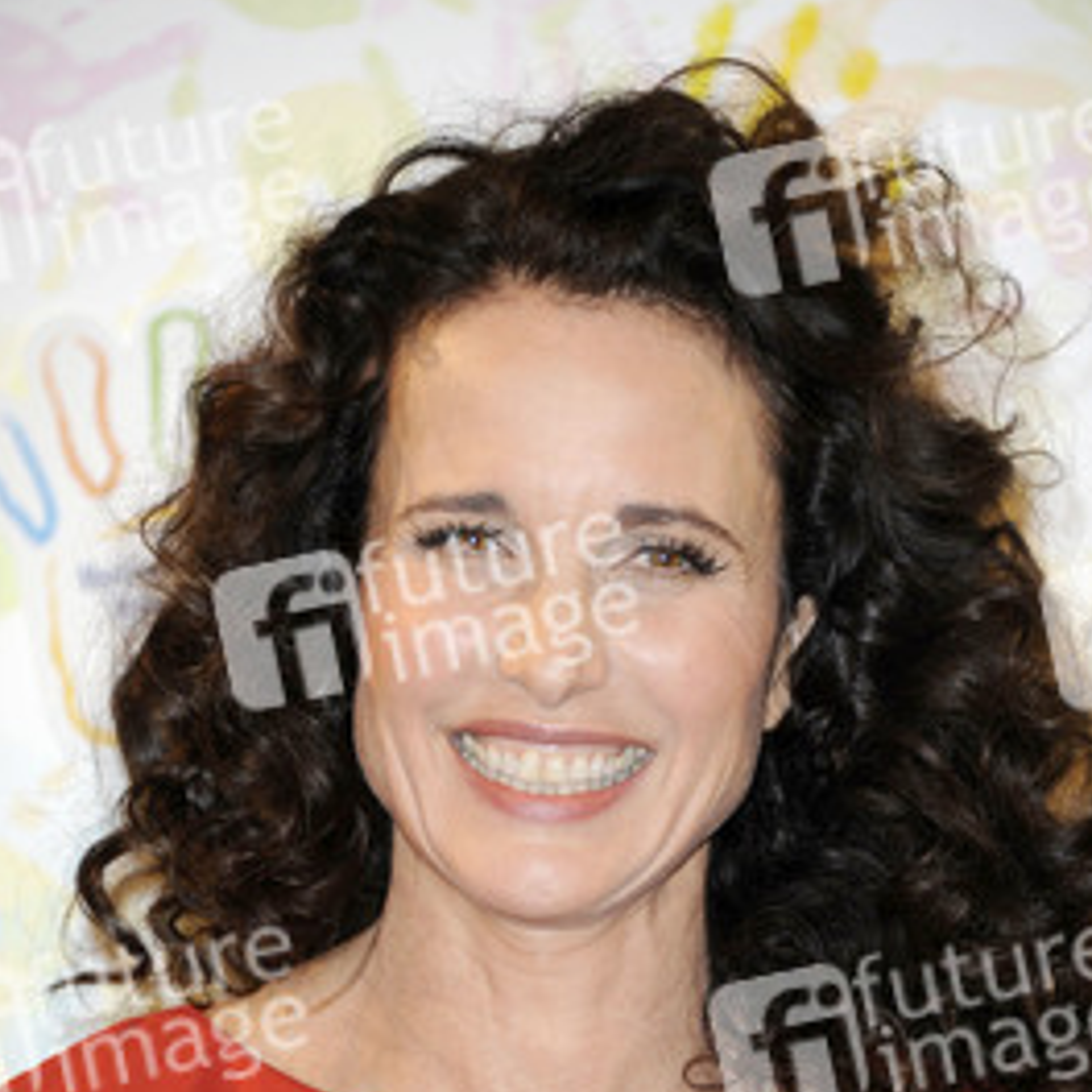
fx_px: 13776
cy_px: 819
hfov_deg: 4.5
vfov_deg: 4.5
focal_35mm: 386
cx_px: 546
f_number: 5.6
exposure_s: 1/160
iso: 640
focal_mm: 300
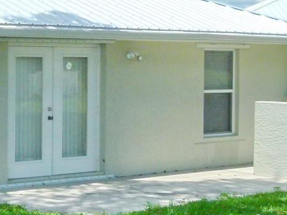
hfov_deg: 20.8
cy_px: 93
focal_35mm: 88
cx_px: -57
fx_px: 729
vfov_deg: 16.8
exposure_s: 1/1000
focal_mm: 4.5
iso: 100
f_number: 4
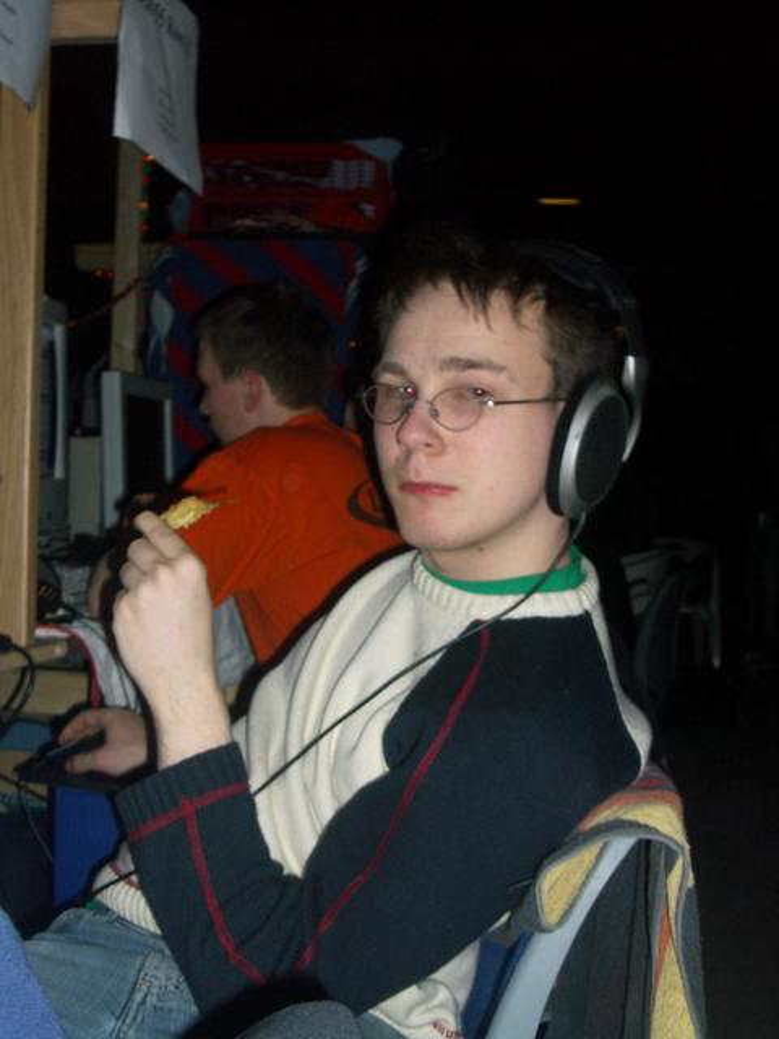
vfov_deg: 38.9
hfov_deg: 29.7
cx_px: 390
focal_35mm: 49
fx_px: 1470
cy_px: 520
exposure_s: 1/60
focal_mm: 8.2
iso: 100
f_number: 3.1
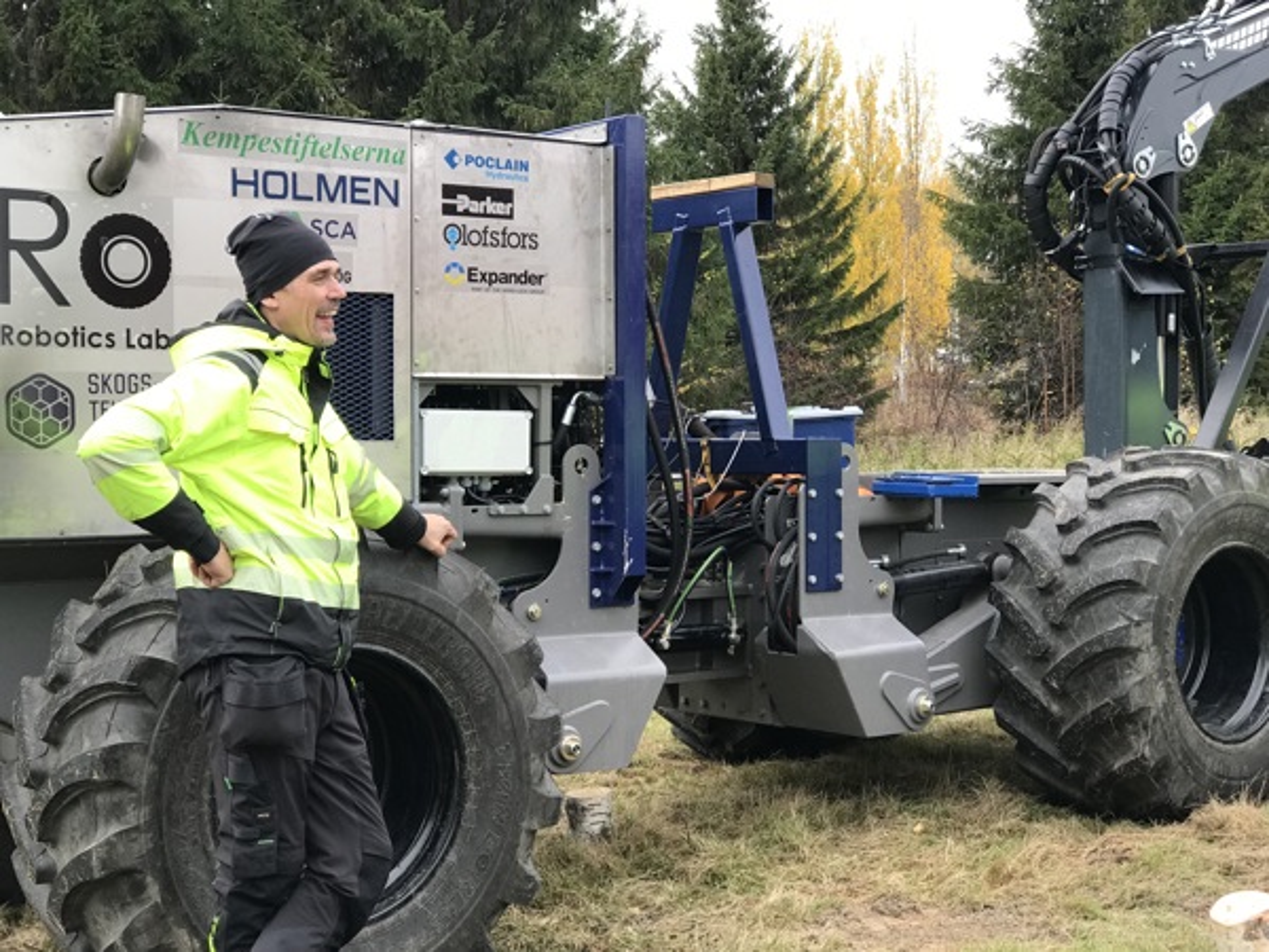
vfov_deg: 25.7
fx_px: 2090
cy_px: 476
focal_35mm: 57
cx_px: 634
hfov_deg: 33.8
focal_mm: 6.6
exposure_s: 1/100
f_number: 2.8
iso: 32
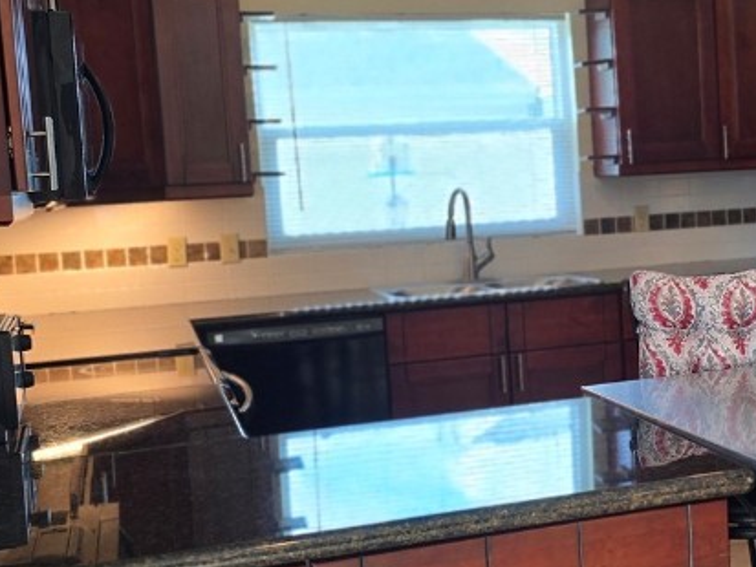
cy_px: 287
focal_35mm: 57
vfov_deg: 25.7
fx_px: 1245
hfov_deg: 32.8
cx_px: 602
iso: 80
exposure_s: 1/120
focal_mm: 6.3
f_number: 1.7
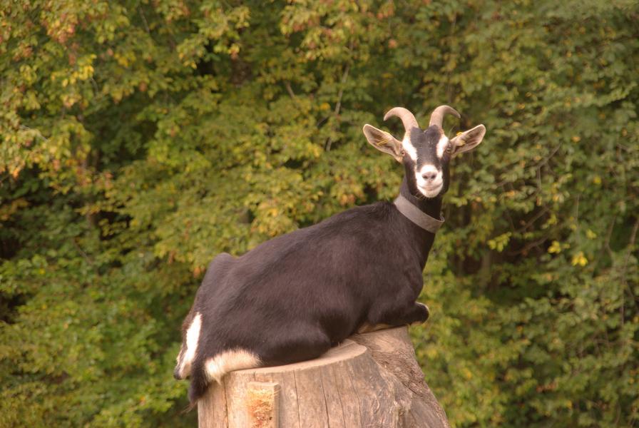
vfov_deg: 8.1
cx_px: 320
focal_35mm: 170
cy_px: 214
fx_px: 3013
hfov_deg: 12.1
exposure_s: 1/125
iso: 200
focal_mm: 113
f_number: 5.6
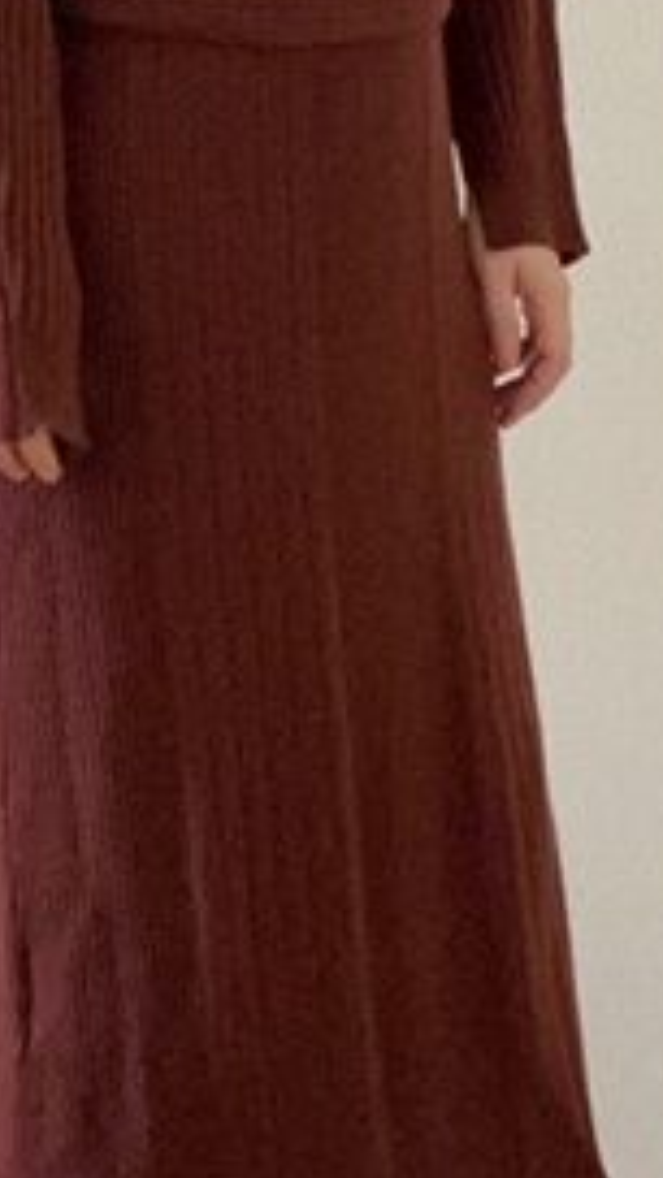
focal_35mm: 77
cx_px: 381
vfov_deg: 27.3
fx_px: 2407
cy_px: 355
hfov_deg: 15.7
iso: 400
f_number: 2.2
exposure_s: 1/33
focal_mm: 2.71
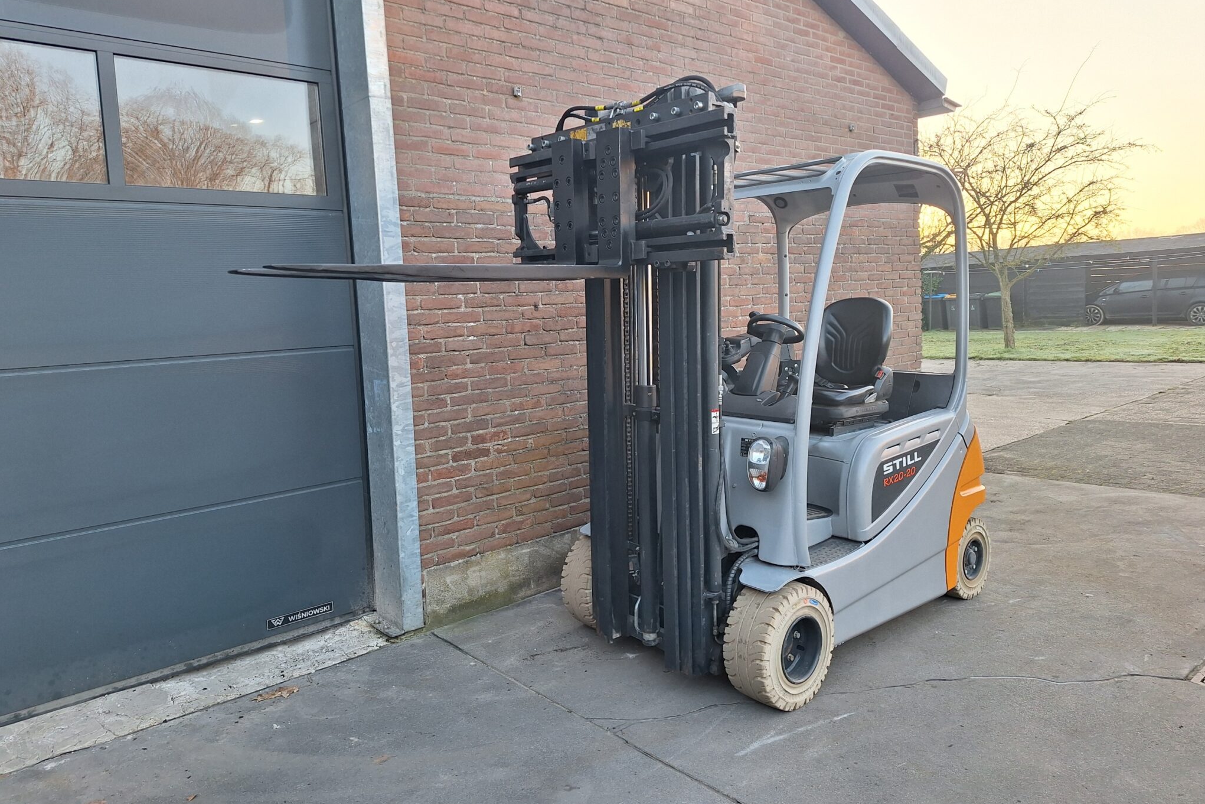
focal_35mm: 24
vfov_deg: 53.1
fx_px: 803
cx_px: 604
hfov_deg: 73.7
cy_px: 382
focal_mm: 5.54
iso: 40
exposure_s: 1/135
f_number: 1.8
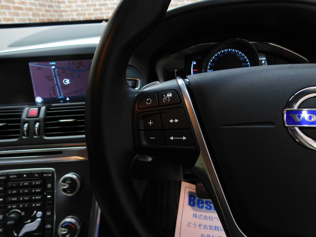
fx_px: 210
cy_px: 118
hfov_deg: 73.9
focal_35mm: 23
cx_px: 158
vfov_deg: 58.9
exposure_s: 1/20
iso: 400
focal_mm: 4
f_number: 3
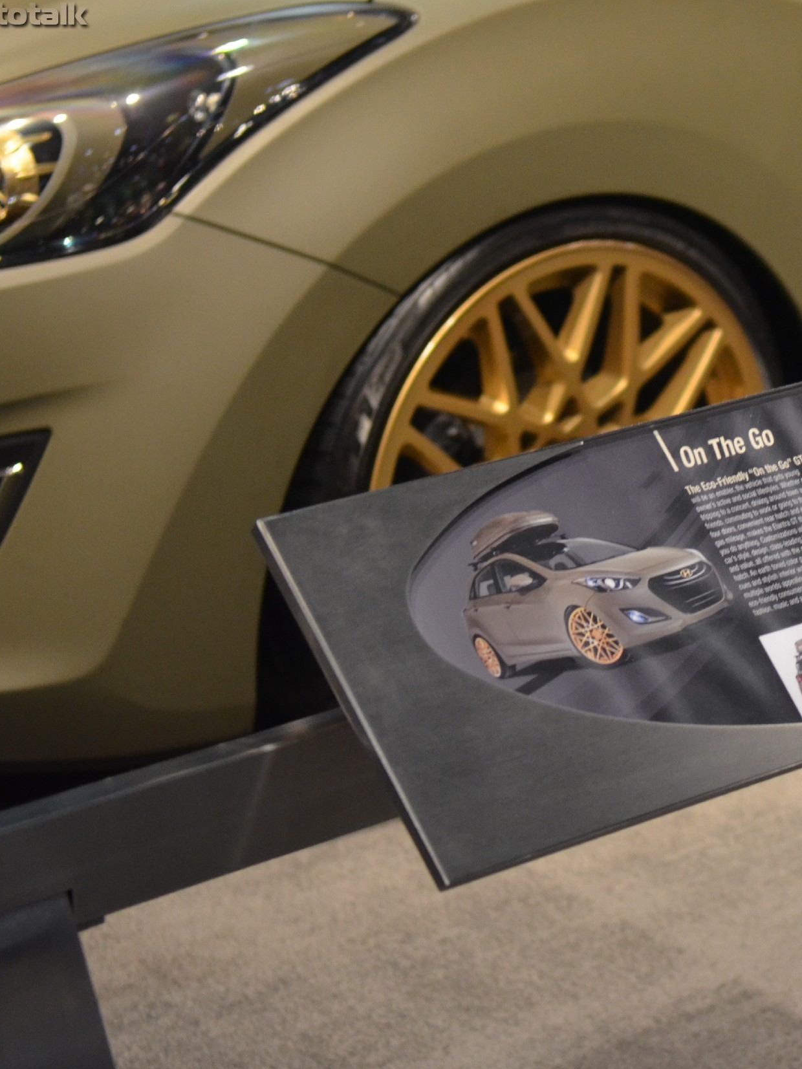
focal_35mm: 120
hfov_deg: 12.3
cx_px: 752
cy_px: 535
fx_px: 3698
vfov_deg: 16.5
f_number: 2.8
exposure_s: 1/80
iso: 1600
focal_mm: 55
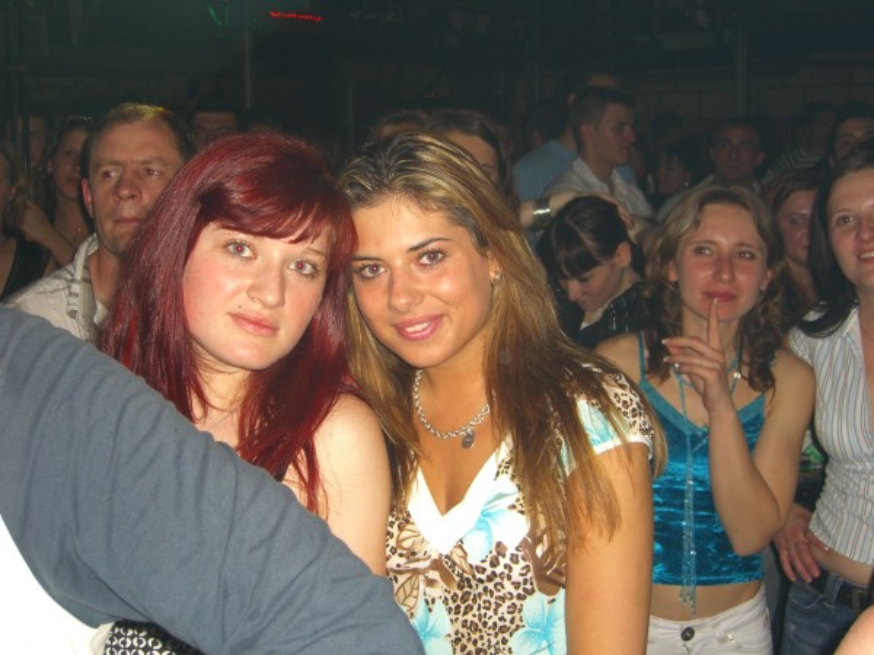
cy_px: 328
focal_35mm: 46
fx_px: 1161
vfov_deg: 31.5
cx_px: 437
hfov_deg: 41.2
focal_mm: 9.5
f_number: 3.1
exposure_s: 1/60
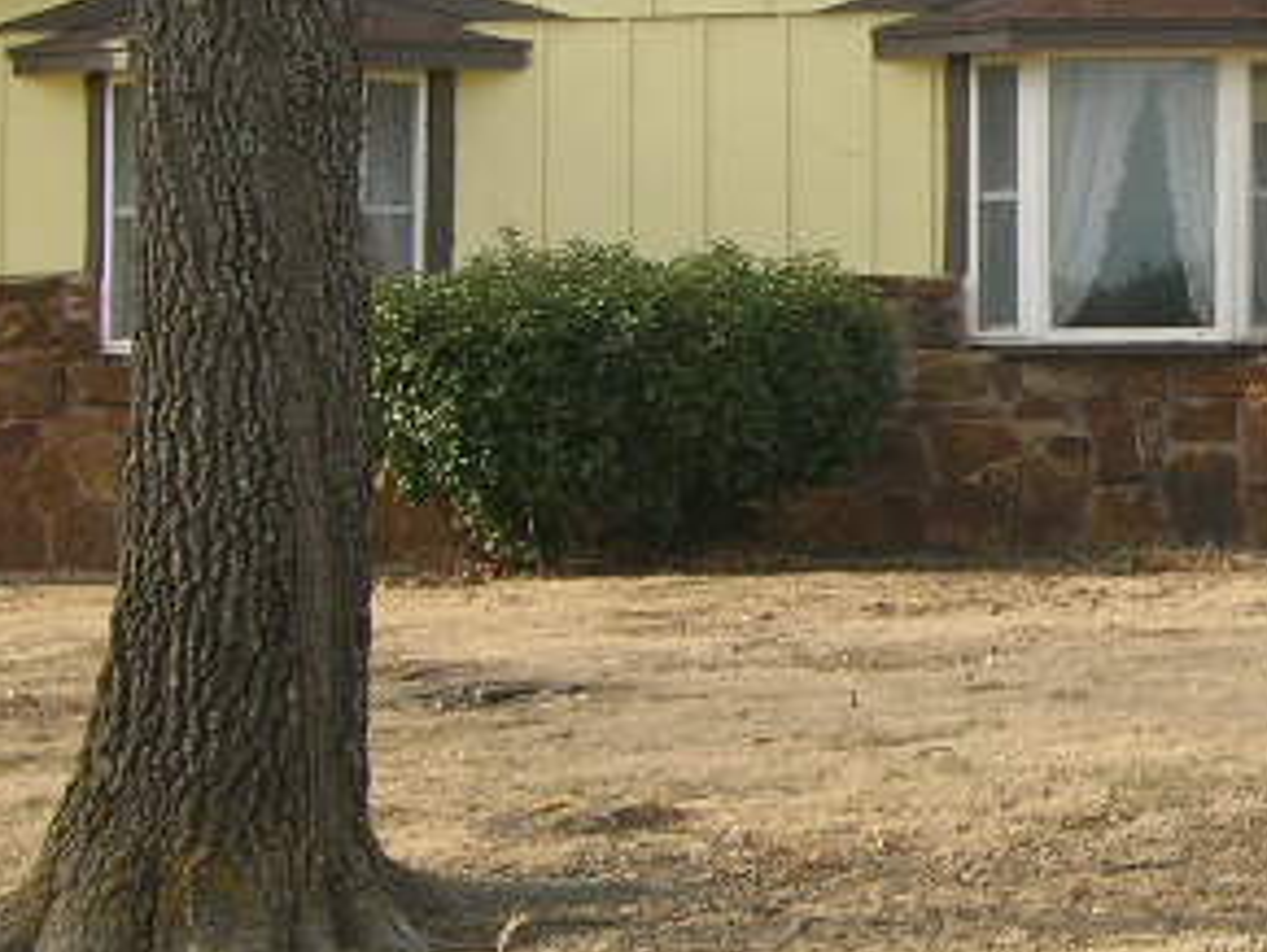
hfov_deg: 16.0
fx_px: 4396
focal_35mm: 120
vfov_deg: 12.4
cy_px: 367
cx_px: 1372
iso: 71
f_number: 4.9
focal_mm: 5.7
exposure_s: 1/244
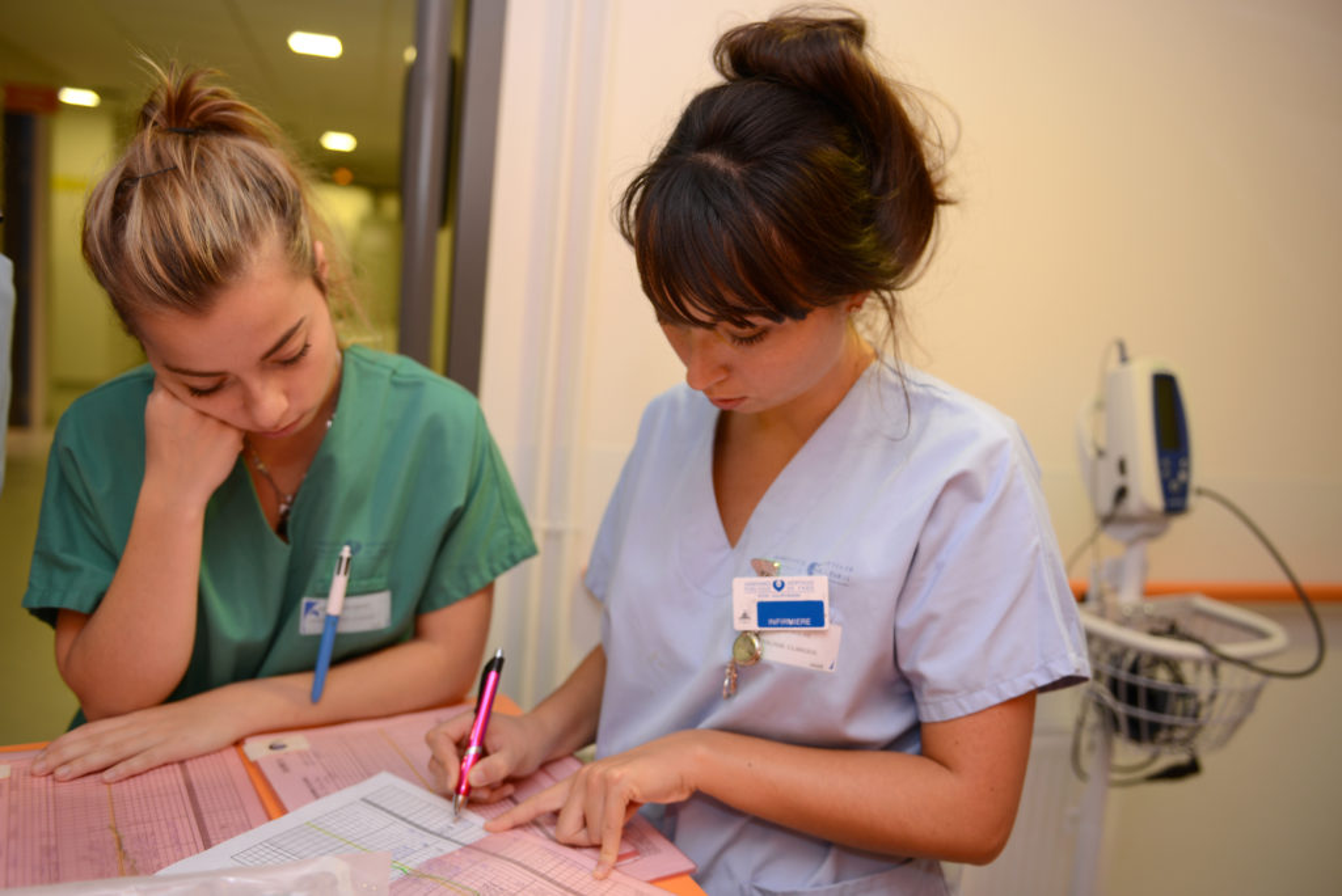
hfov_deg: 60.3
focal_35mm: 31
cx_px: 671
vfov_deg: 42.4
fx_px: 1156
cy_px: 448
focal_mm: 31
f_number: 2.8
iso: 200
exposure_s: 1/50
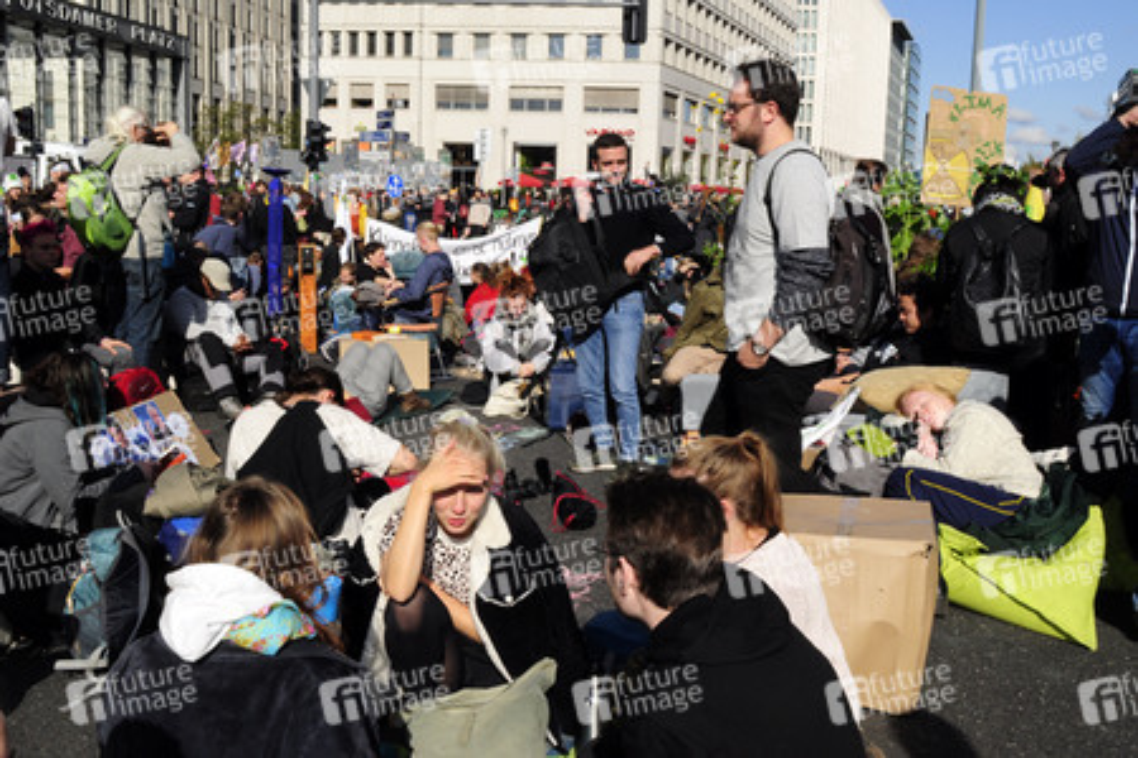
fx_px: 1138
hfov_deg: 53.1
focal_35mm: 36
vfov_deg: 36.9
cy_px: 379
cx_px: 569
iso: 500
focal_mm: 24
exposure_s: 1/200
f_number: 25
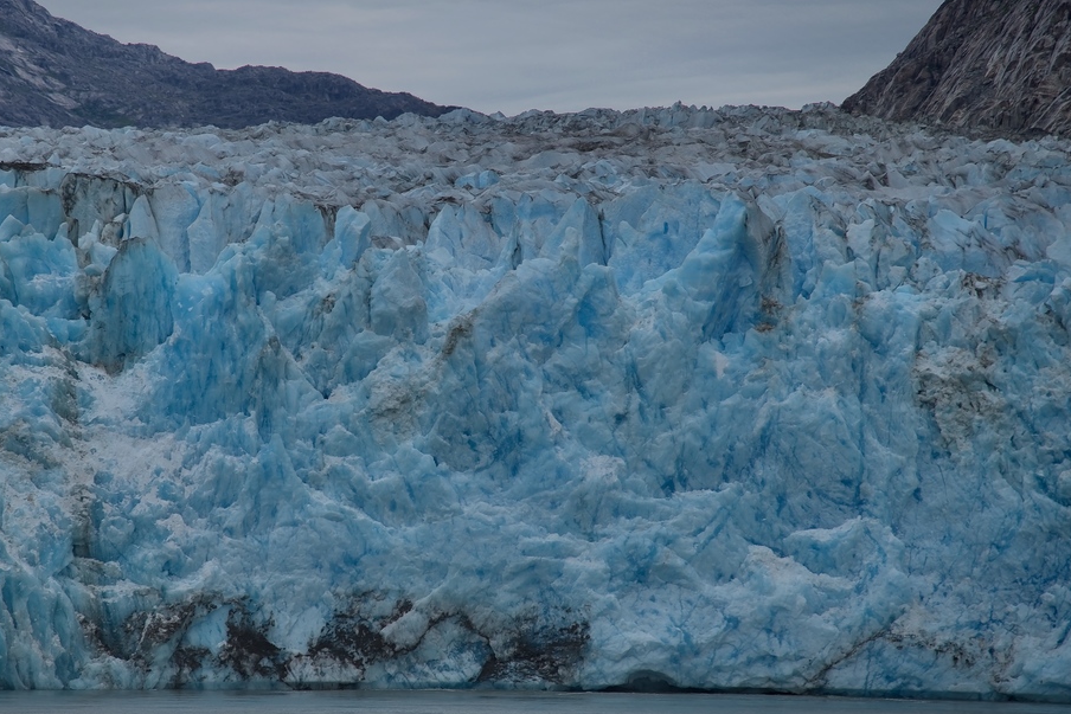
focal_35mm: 170
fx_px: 5058
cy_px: 373
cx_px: 406
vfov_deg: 8.1
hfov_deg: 12.1
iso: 100
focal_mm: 120
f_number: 6.3
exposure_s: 1/250
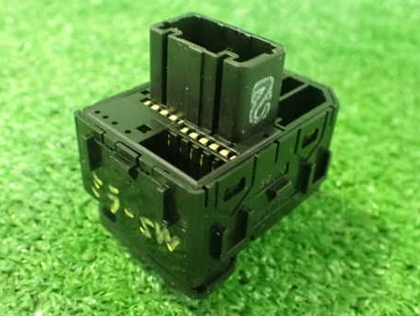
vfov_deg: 36.0
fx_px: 486
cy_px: 149
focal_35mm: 40
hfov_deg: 46.8
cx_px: 202
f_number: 2.3
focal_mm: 5.4
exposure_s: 1/20
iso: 1600
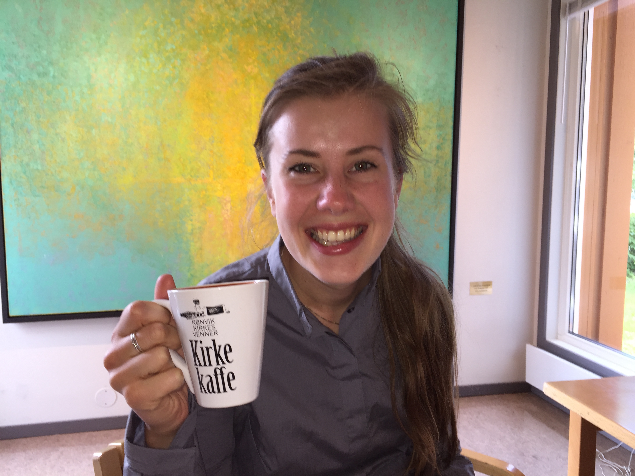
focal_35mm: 29
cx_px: 318
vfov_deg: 48.2
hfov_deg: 61.7
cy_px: 238
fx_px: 532
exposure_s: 1/50
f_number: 2.2
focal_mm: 4.15
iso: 32
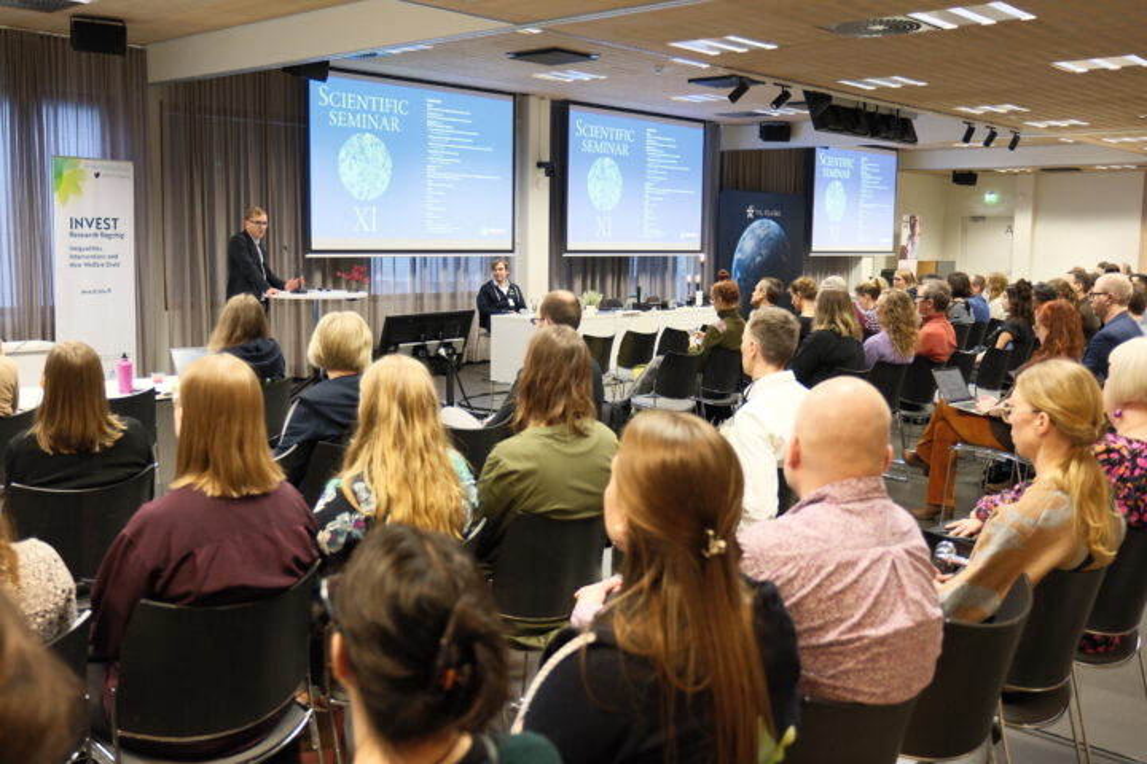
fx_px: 1083
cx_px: 574
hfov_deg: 55.8
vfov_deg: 38.9
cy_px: 382
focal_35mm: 34
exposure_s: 1/30
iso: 640
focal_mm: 22.7
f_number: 2.8
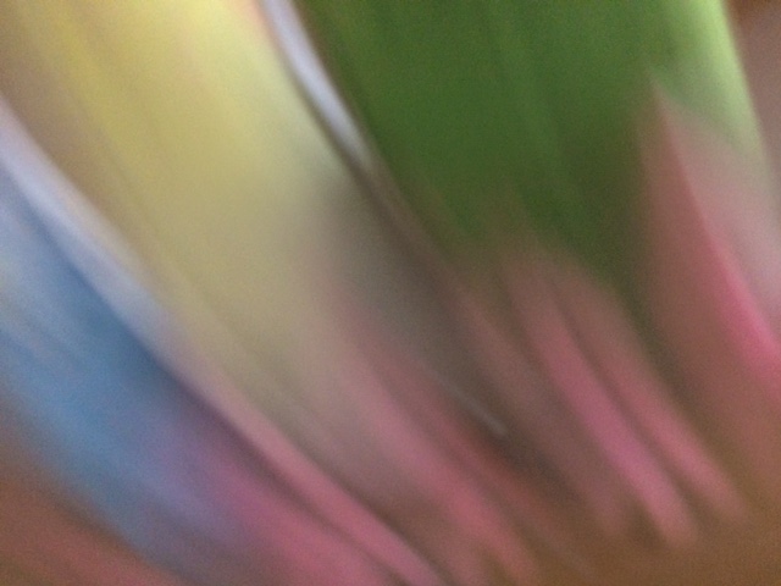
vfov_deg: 48.2
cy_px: 293
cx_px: 390
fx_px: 654
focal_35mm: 29
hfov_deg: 61.7
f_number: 2.2
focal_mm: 4.15
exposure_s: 1/15
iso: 320
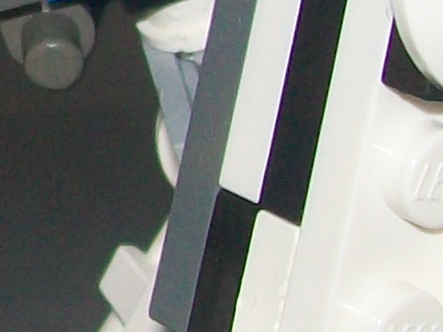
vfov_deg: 5.6
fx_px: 3314
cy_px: -270
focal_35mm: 259
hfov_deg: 7.1
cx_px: -667
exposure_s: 1/60
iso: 64
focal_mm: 6
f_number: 2.7
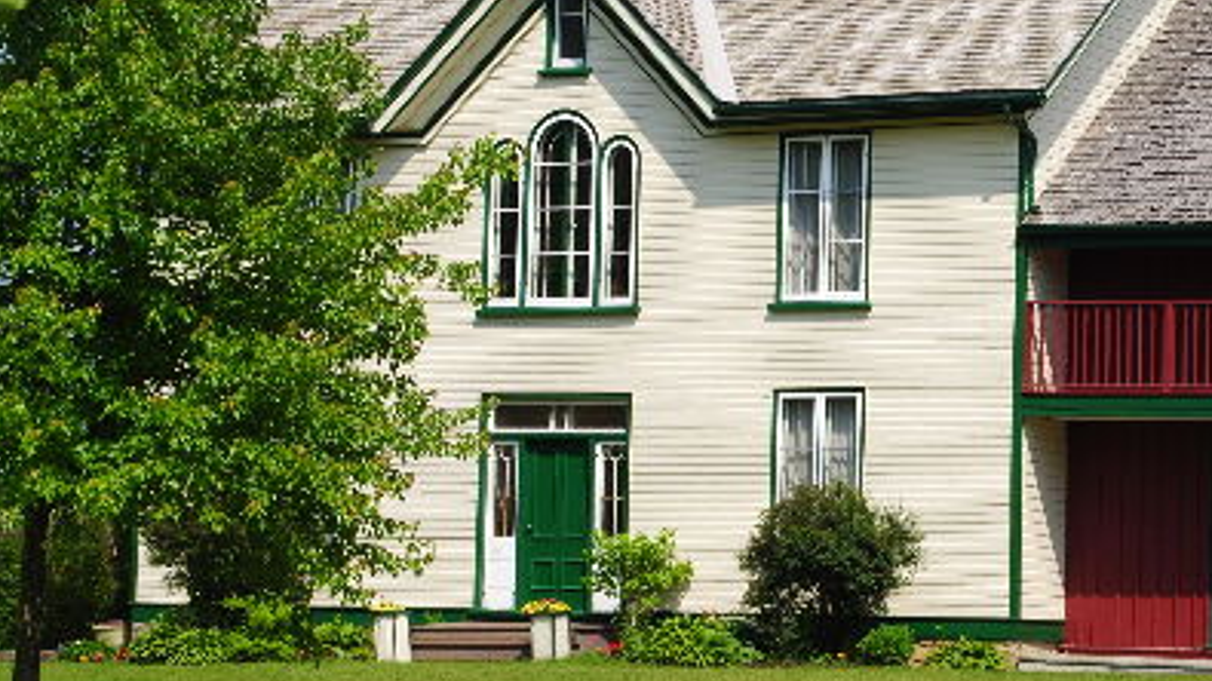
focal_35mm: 141
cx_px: 1025
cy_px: 227
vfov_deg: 8.6
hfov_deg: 15.1
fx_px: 4530
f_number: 10
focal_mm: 48
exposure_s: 1/250
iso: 140
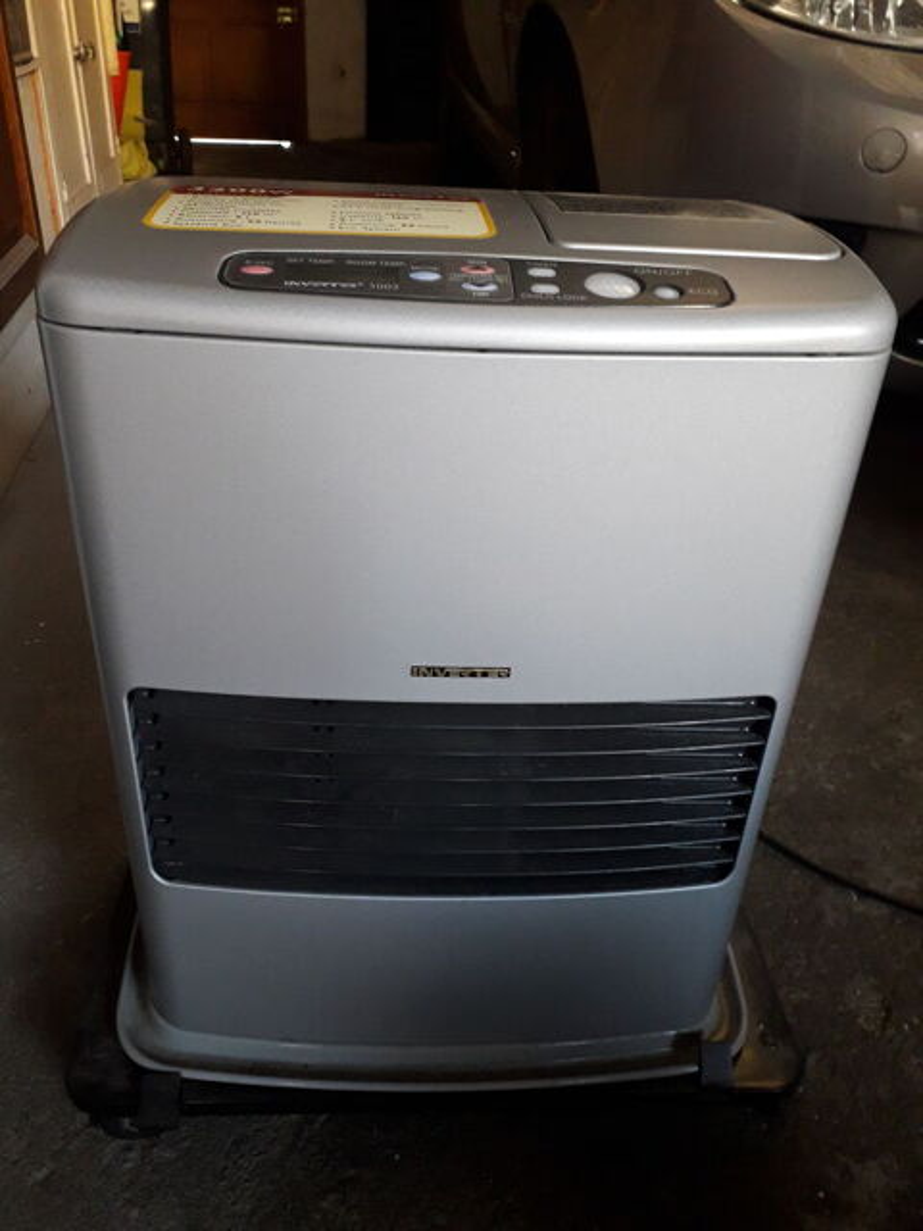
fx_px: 960
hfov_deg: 51.4
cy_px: 616
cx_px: 462
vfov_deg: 65.3
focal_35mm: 27
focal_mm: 3.6
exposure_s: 1/50
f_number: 1.9
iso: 250
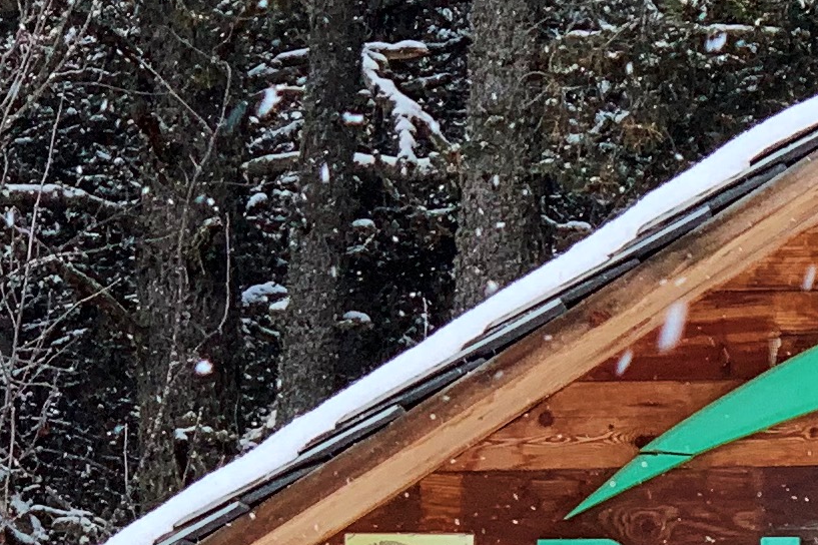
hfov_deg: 7.6
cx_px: 979
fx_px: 6064
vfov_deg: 5.1
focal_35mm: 267
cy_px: 717
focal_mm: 6
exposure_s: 1/289
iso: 16
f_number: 2.4
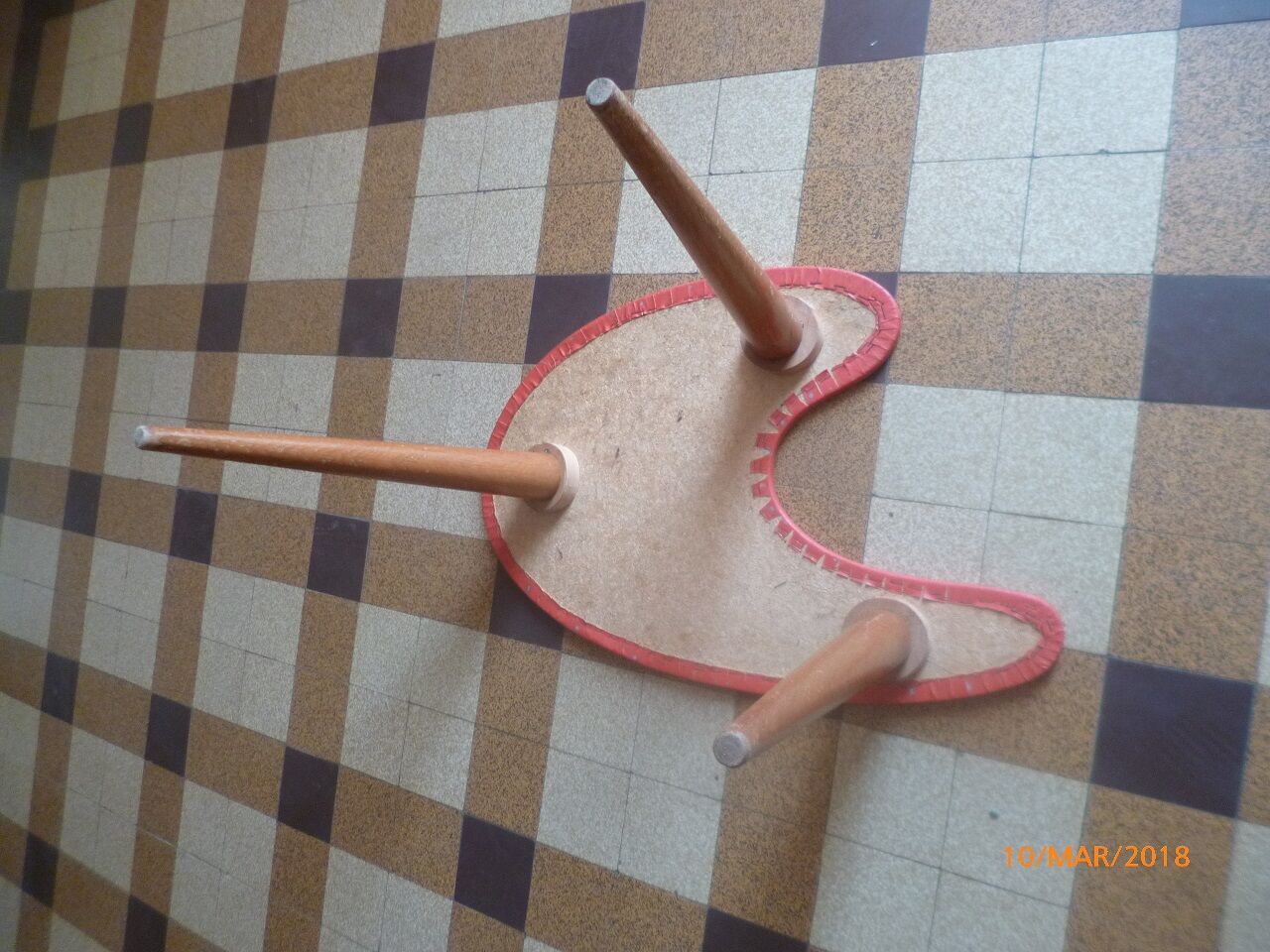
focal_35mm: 24
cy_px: 476
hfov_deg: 71.6
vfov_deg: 56.8
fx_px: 881
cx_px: 635
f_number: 2.5
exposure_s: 1/60
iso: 200
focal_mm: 4.3
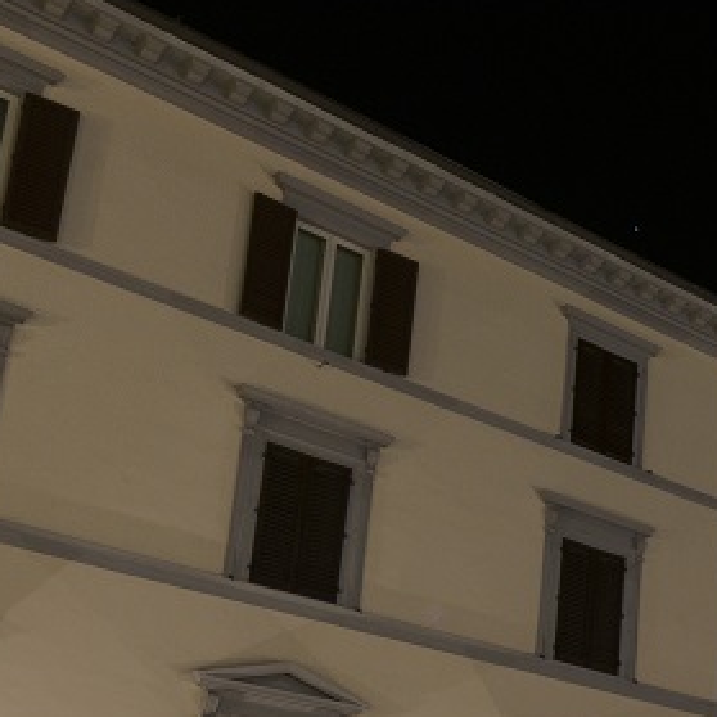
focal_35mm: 63
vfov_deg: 25.4
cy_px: 785
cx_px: 1118
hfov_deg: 21.9
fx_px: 1476
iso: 100
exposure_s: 10
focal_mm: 12
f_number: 11
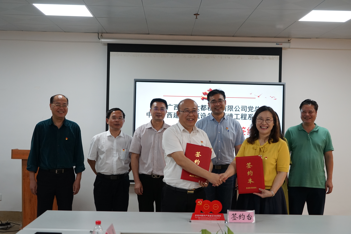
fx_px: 439
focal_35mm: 45
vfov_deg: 29.9
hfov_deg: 43.6
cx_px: 176
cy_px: 117
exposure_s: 1/125
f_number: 4.5
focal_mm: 45
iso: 1250
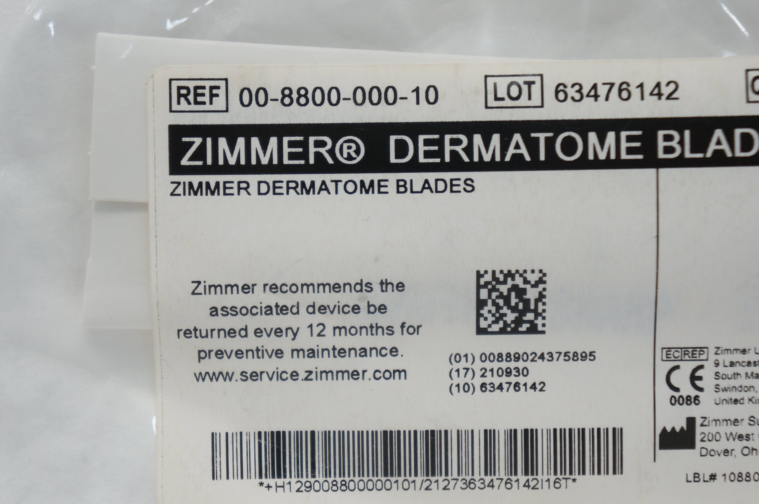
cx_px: 380
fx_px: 1737
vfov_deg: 16.5
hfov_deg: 24.6
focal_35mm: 82
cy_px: 252
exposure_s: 1/80
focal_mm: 55
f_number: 5.6
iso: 400
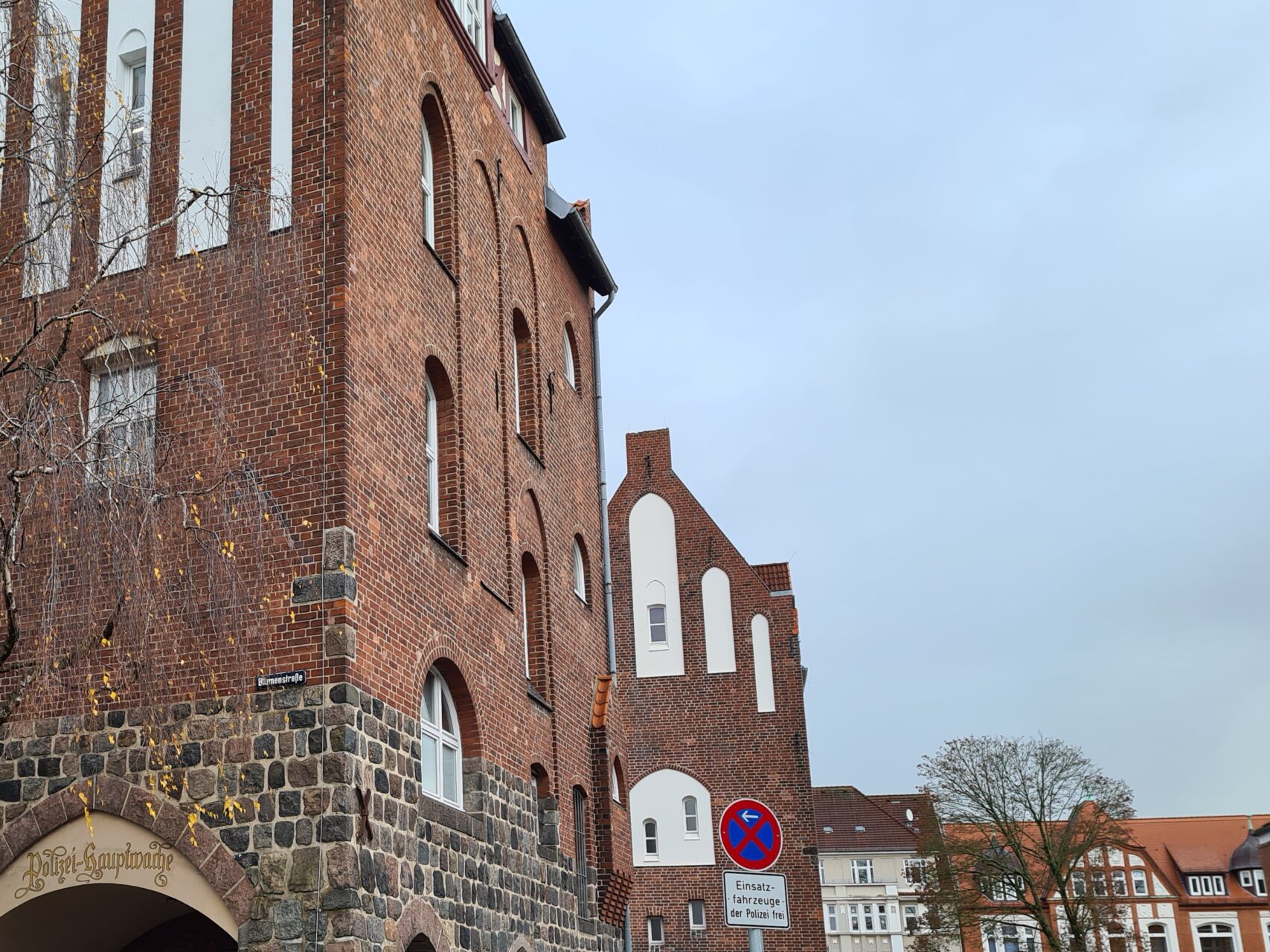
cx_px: 334
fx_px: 1431
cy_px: 638
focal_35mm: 39
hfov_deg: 46.3
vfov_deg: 36.4
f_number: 1.8
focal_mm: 5.4
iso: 50
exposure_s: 1/275
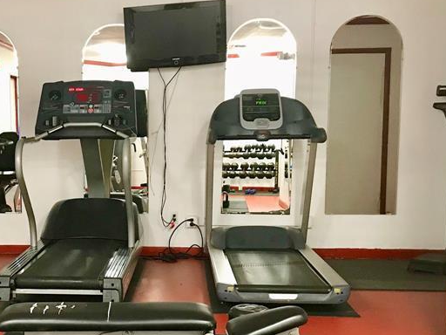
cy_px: 239
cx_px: 94
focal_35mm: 56
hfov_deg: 33.4
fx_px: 722
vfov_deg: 25.9
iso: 100
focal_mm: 3.99
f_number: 1.8
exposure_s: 1/15
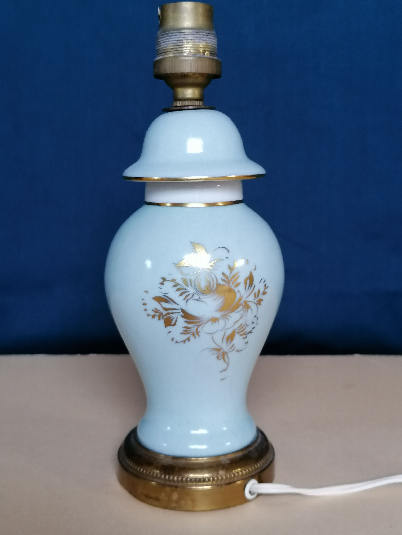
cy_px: 268
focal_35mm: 43
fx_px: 666
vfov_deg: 43.9
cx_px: 201
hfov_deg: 33.6
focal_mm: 4.75
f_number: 1.8
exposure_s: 1/40
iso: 200
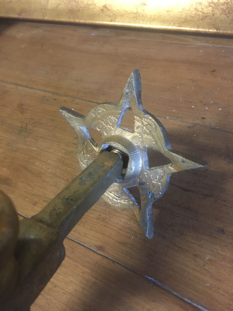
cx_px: 116
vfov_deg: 61.7
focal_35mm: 29
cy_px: 156
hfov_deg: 48.2
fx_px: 260
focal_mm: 4.15
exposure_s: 1/17
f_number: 2.2
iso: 250
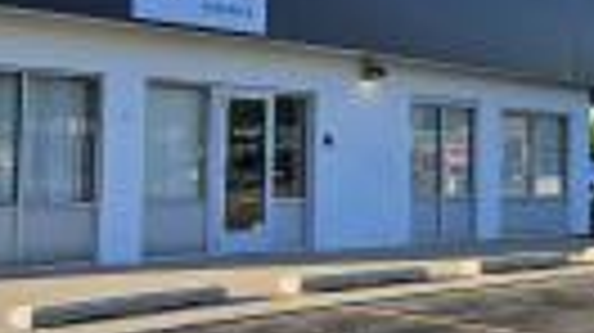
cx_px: 306
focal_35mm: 76
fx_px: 1196
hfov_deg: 27.9
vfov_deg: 15.7
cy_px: 63
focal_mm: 5.4
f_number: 1.8
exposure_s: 1/1218
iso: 25
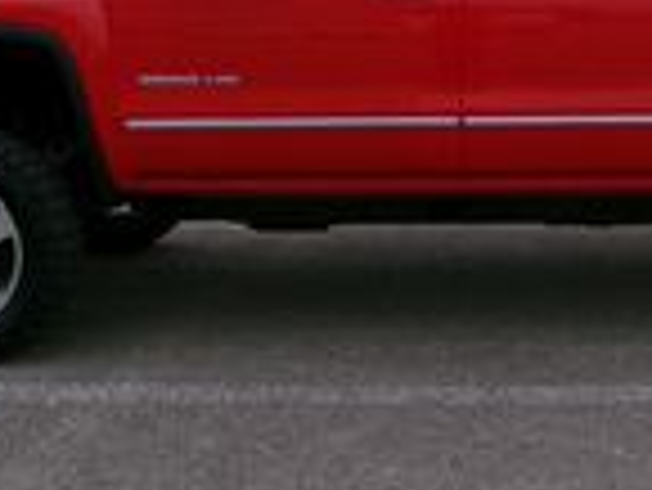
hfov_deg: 28.6
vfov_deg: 22.2
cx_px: 544
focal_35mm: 66
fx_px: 1244
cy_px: 157
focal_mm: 4.3
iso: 100
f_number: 3.7
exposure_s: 1/125
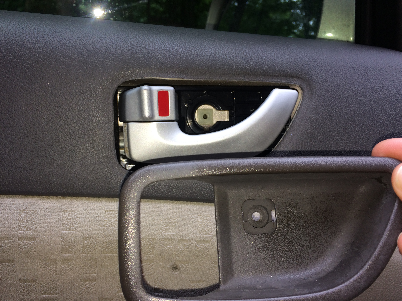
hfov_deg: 61.7
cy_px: 150
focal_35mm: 29
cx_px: 201
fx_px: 337
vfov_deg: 48.2
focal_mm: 4.15
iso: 32
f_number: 2.2
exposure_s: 1/111
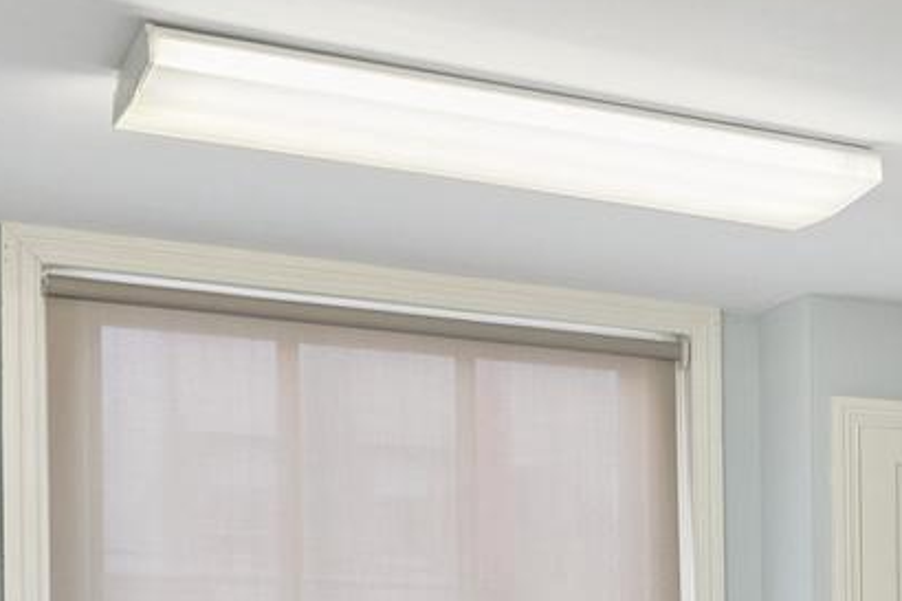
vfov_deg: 16.4
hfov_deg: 22.3
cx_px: 1219
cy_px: 701
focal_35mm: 80
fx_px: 2004
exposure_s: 1/60
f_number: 4
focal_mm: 16
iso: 1250
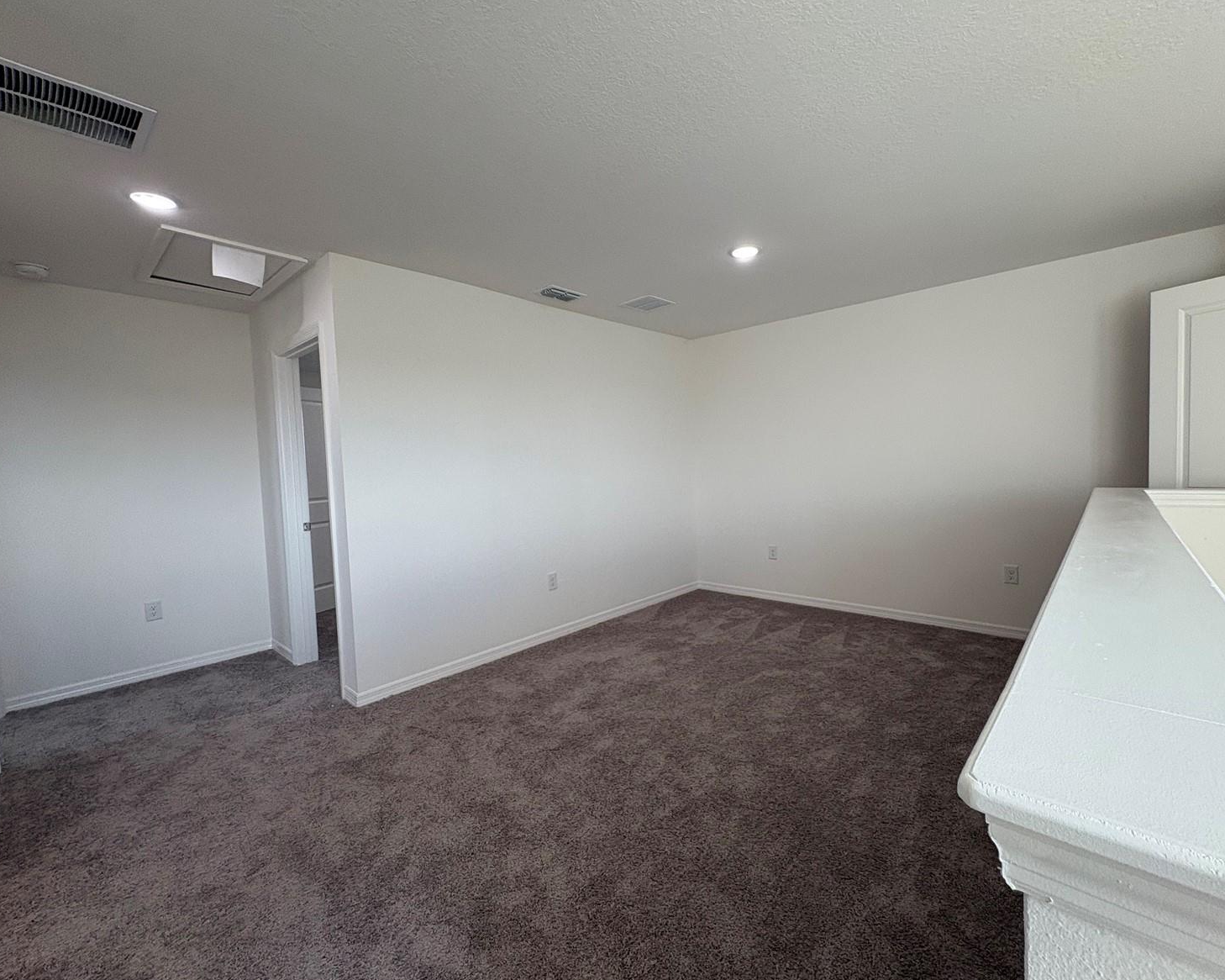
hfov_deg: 96.7
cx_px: 648
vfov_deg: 84.0
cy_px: 488
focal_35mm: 15
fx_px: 544
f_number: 2.2
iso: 125
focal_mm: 2.22
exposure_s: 1/120
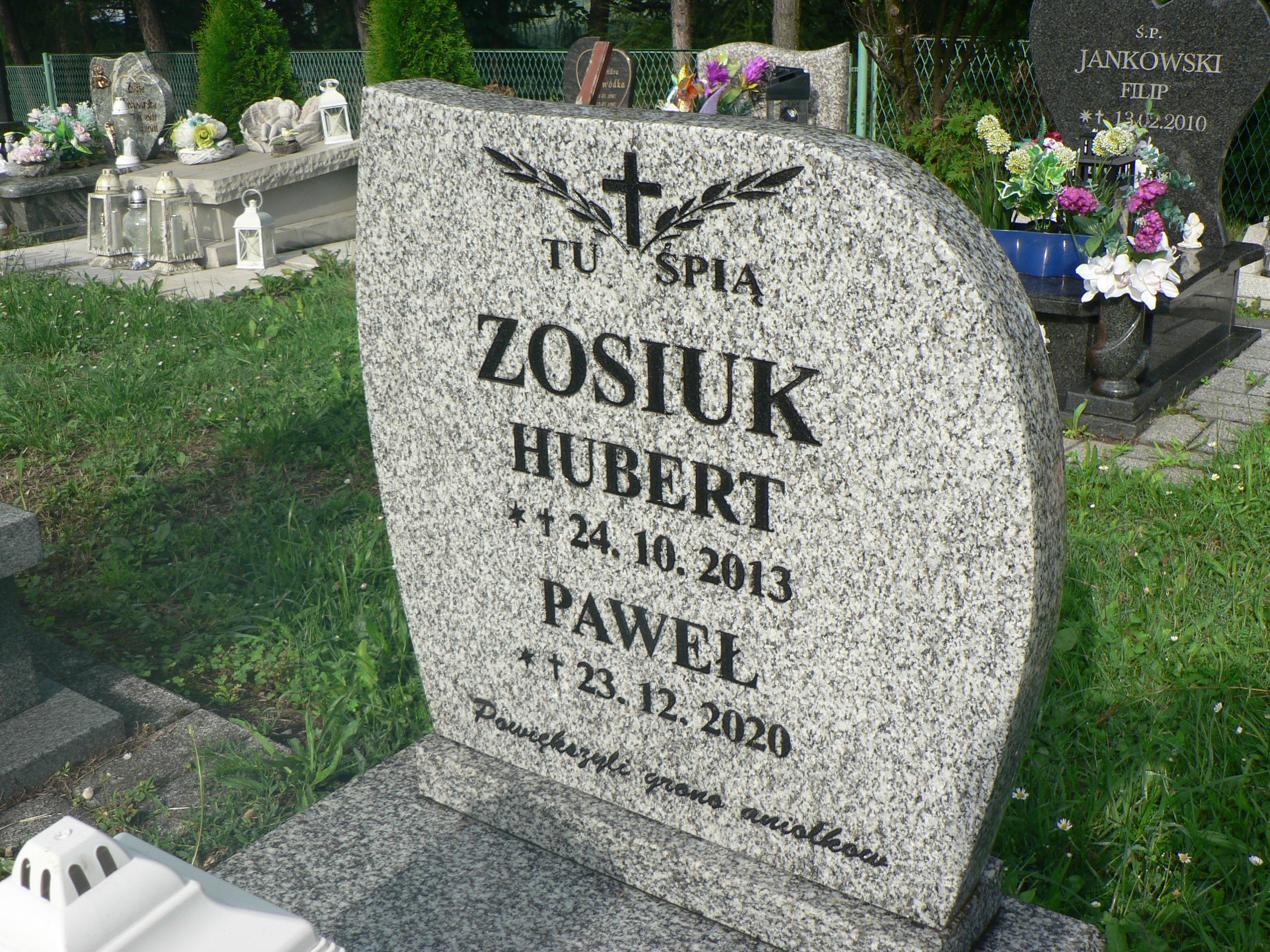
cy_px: 476
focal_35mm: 36
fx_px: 1321
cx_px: 635
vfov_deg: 39.7
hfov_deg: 51.4
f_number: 4.5
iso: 80
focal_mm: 6
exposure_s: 1/320
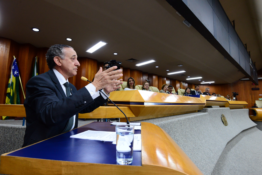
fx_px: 131
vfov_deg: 67.4
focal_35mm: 18
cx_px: 131
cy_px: 88
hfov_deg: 90.0
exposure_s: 1/60
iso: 2500
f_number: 5.6
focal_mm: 18
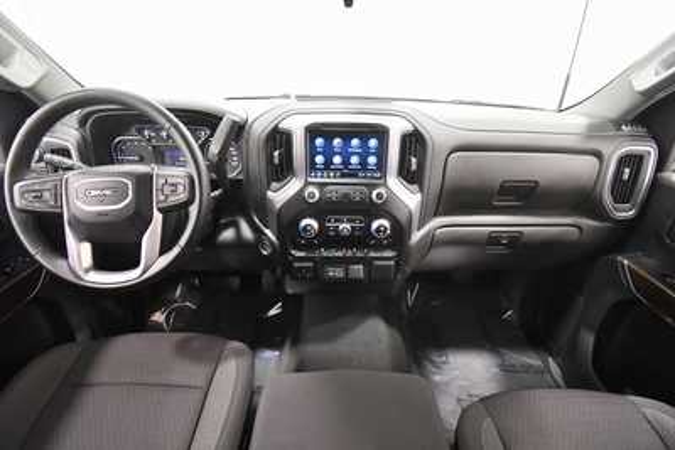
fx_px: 281
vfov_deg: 77.4
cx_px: 338
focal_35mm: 15
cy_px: 225
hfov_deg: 100.4
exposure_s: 1/80
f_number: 4.5
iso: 3200
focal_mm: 10
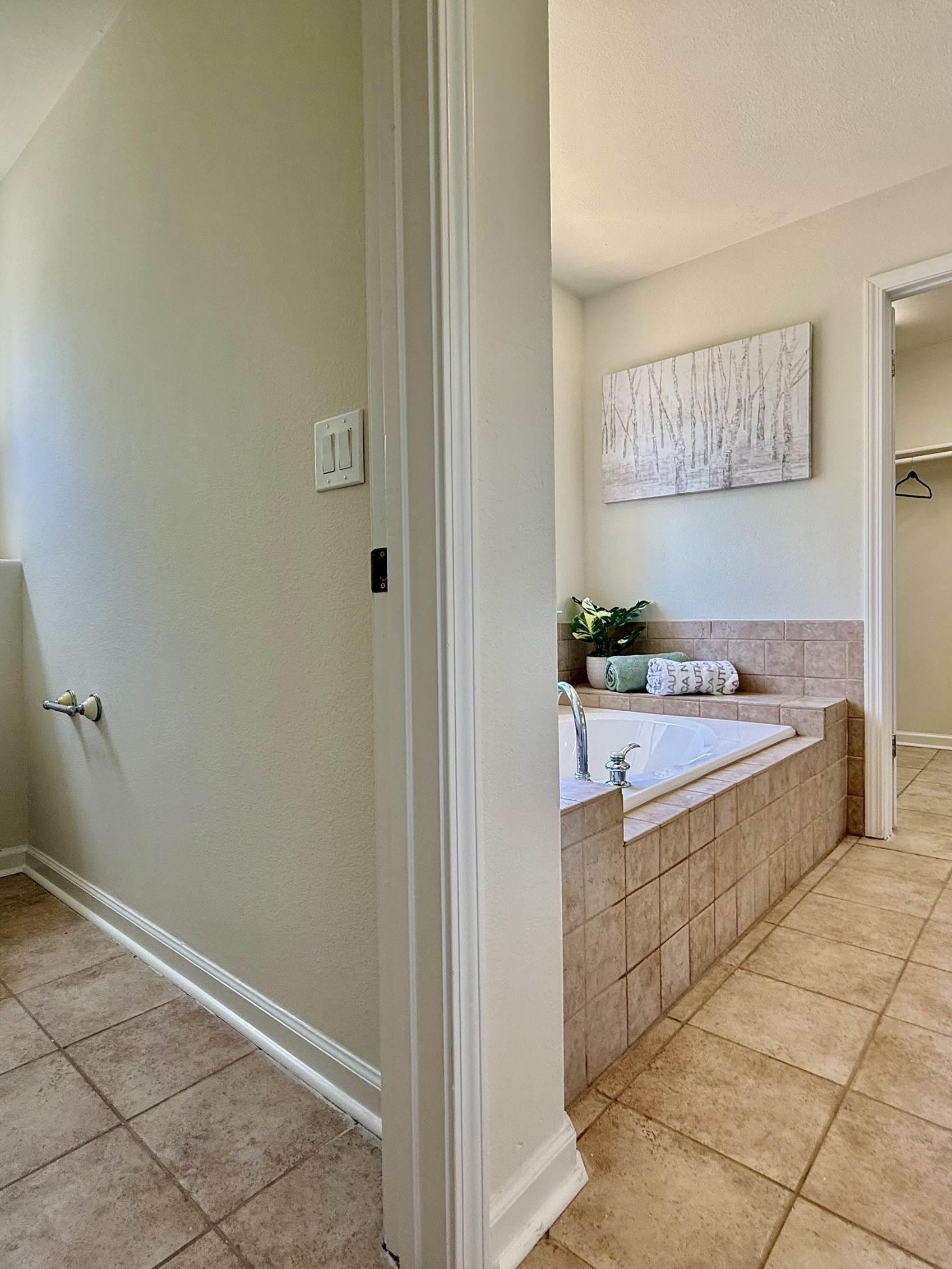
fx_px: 697
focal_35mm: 19
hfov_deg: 68.6
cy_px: 634
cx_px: 454
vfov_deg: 84.7
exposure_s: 1/120
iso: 80
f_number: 2.2
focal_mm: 2.22
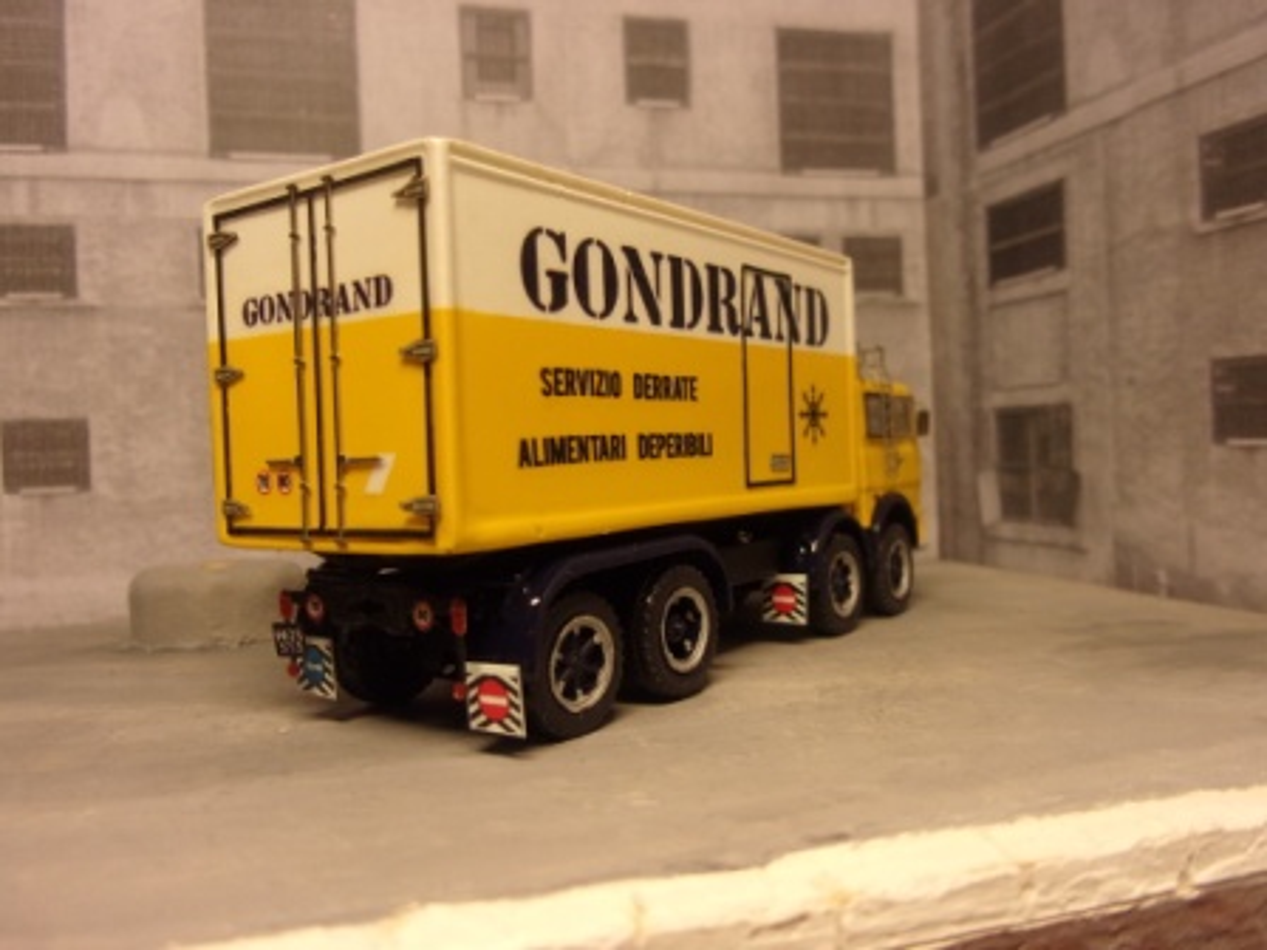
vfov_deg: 49.7
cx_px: 634
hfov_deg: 63.4
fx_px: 1025
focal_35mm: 28
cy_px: 475
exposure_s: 1/34
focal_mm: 5.1
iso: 131
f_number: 3.9
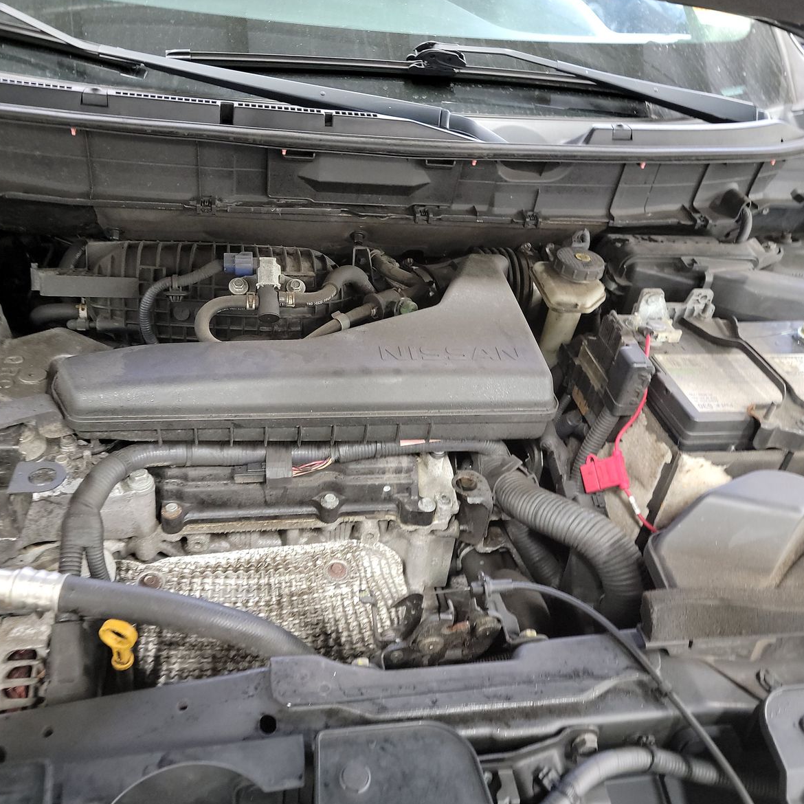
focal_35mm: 29
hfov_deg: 55.6
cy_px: 395
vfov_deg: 55.6
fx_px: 762
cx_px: 386
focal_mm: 6.7
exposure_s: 1/19
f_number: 1.8
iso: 814
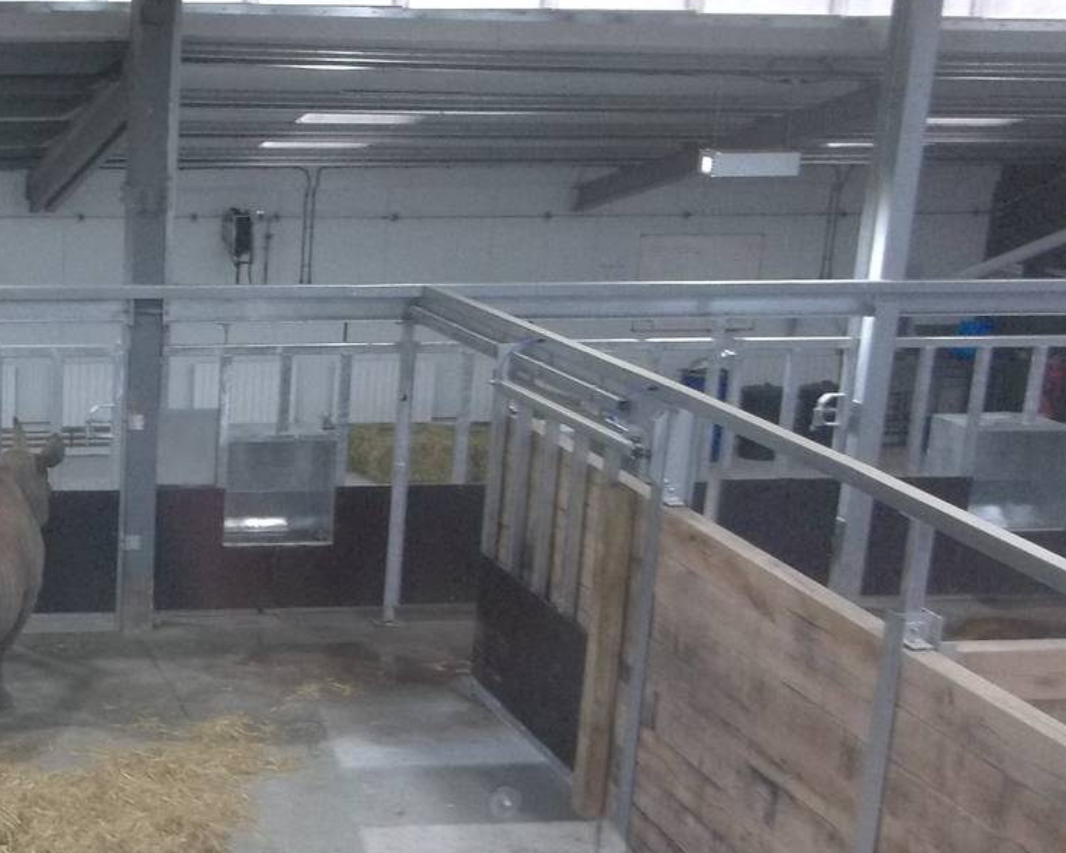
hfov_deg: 25.6
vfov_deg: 21.4
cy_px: 759
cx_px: -30
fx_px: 2209
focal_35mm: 70
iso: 191
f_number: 3.3
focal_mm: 5.9
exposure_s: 1/8
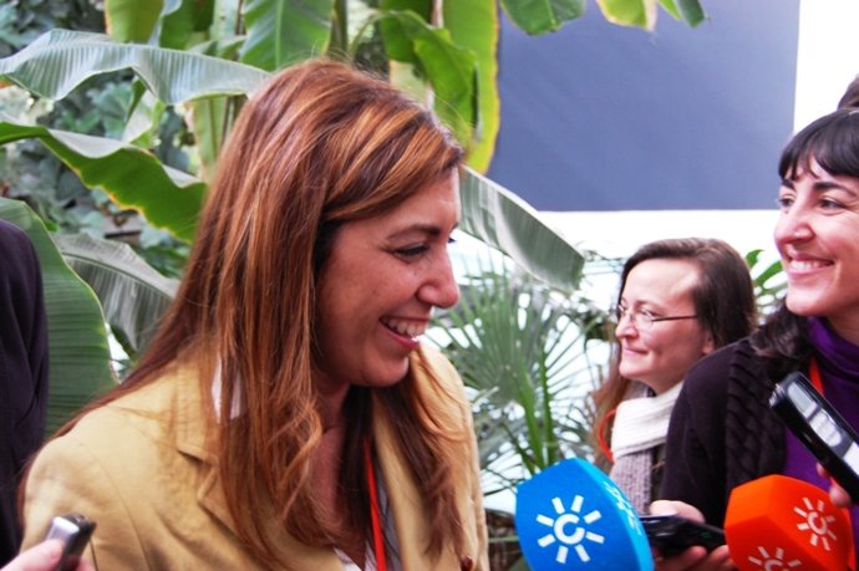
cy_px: 286
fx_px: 1216
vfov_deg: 26.4
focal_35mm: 51
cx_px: 430
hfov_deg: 38.9
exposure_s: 1/30
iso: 560
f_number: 4.5
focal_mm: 34
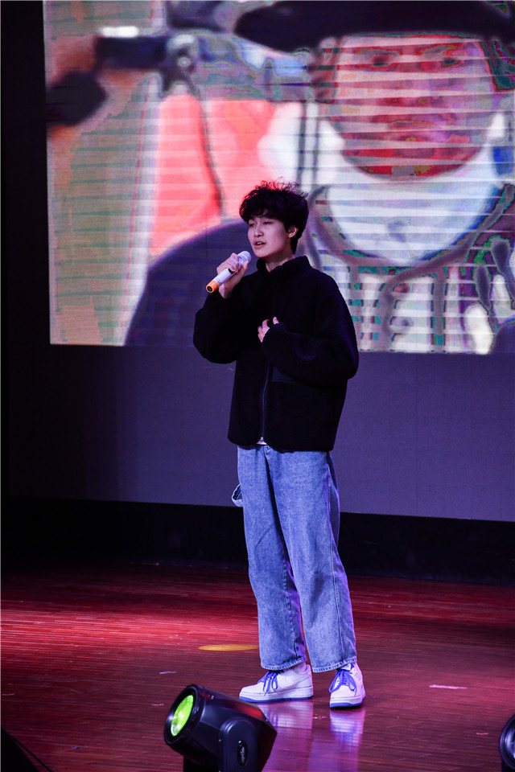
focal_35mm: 210
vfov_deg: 9.8
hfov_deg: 6.5
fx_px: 4506
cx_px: 258
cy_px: 386
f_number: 5.6
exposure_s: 1/200
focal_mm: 140
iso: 640
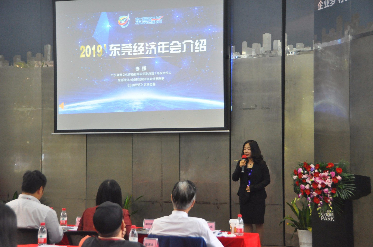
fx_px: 683
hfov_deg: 30.6
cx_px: 186
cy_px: 124
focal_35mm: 66
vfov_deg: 20.6
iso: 1600
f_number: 4.5
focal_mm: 44
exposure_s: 1/60
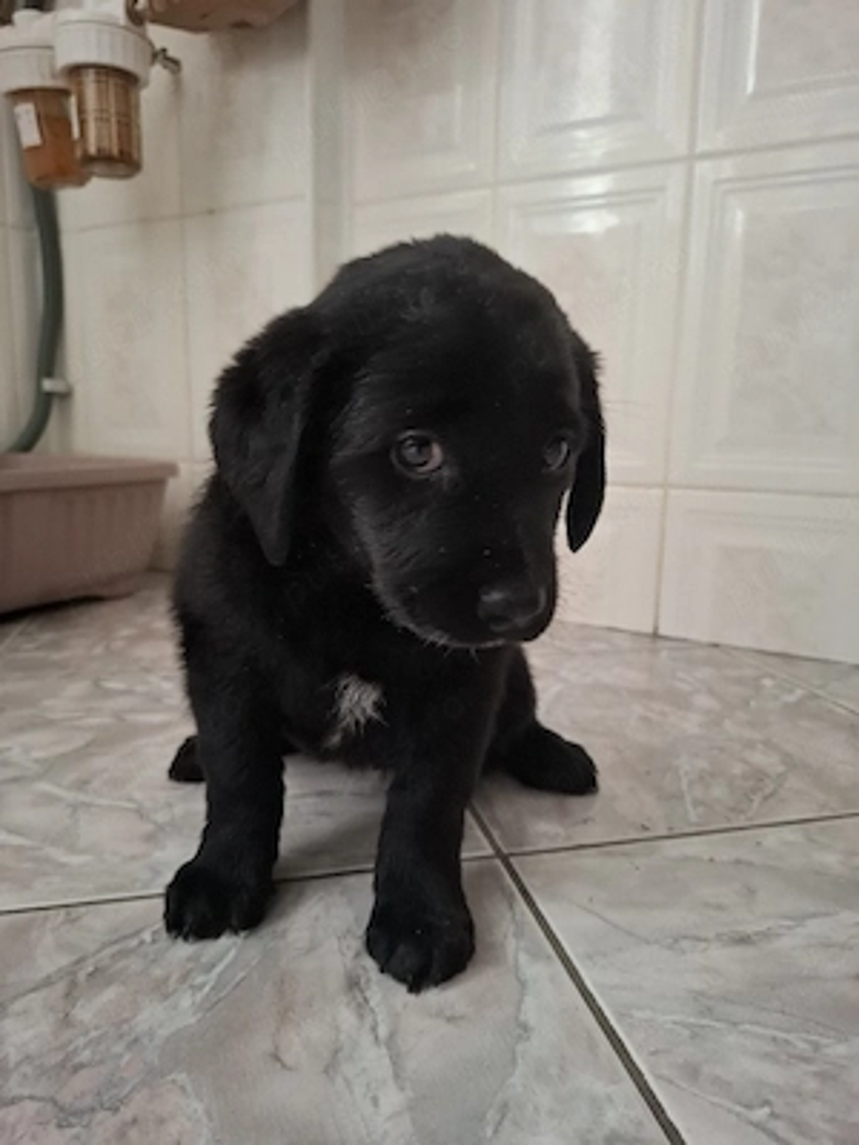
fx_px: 761
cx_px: 430
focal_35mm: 23
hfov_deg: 58.9
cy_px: 572
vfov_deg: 73.9
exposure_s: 1/25
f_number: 1.8
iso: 640
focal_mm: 5.54
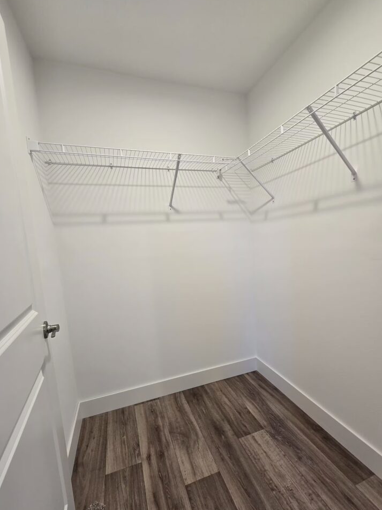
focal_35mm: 14
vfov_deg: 102.0
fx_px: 206
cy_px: 267
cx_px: 189
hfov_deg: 85.7
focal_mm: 2.2
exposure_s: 1/60
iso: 100
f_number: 2.2
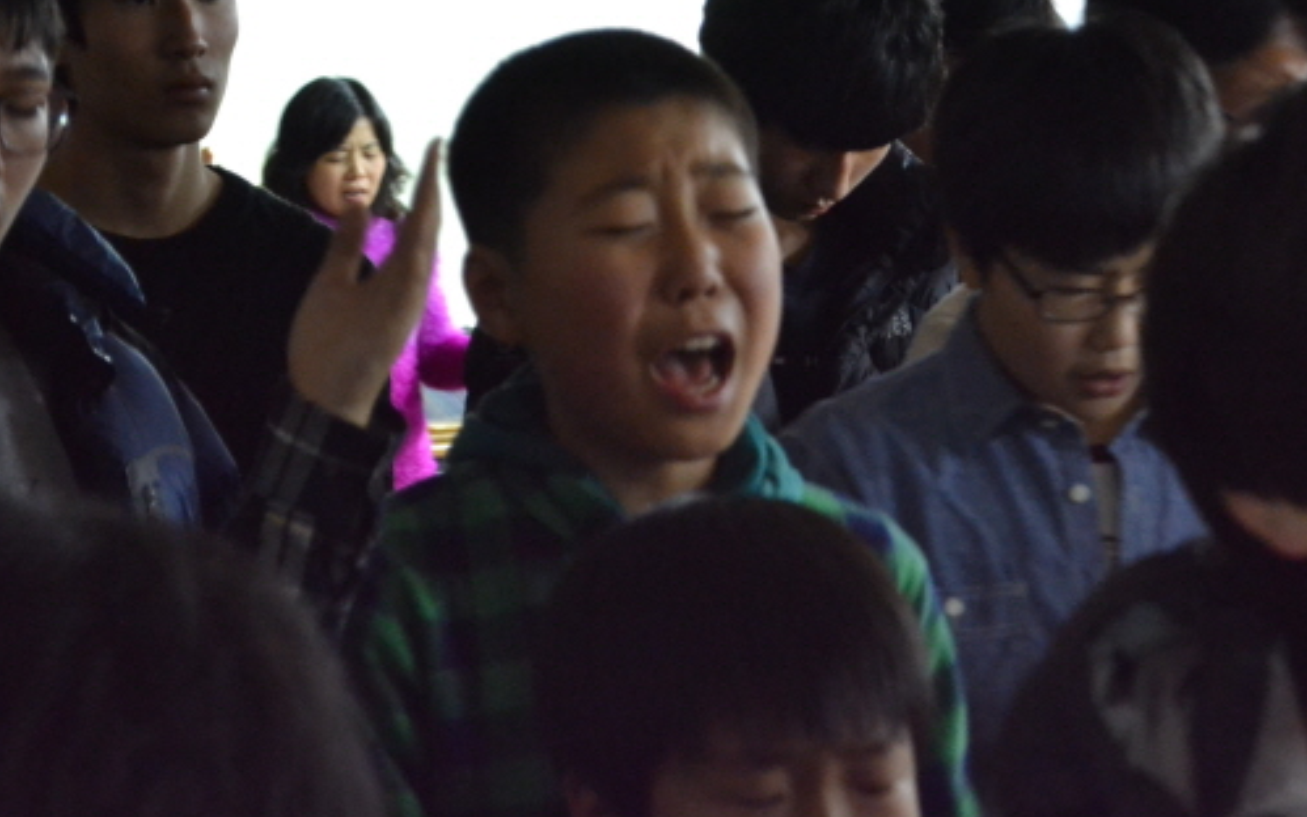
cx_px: 935
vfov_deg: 10.5
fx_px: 4444
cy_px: 389
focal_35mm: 125
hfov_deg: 16.7
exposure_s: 1/13
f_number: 5.6
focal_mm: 55
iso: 3200
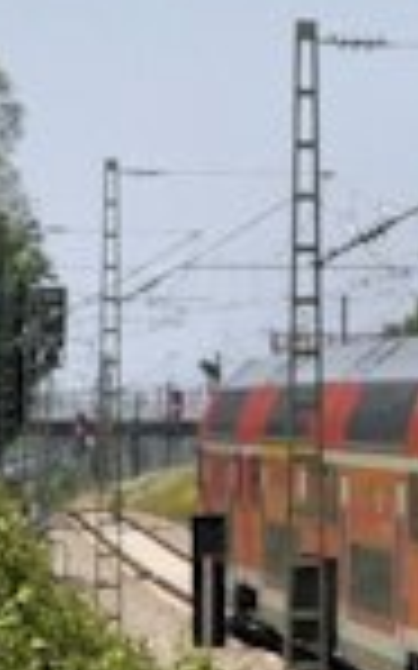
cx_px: 2135
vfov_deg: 4.3
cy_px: 465
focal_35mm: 484
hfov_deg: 2.6
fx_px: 8830
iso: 320
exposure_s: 1/1000
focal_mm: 46
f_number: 8
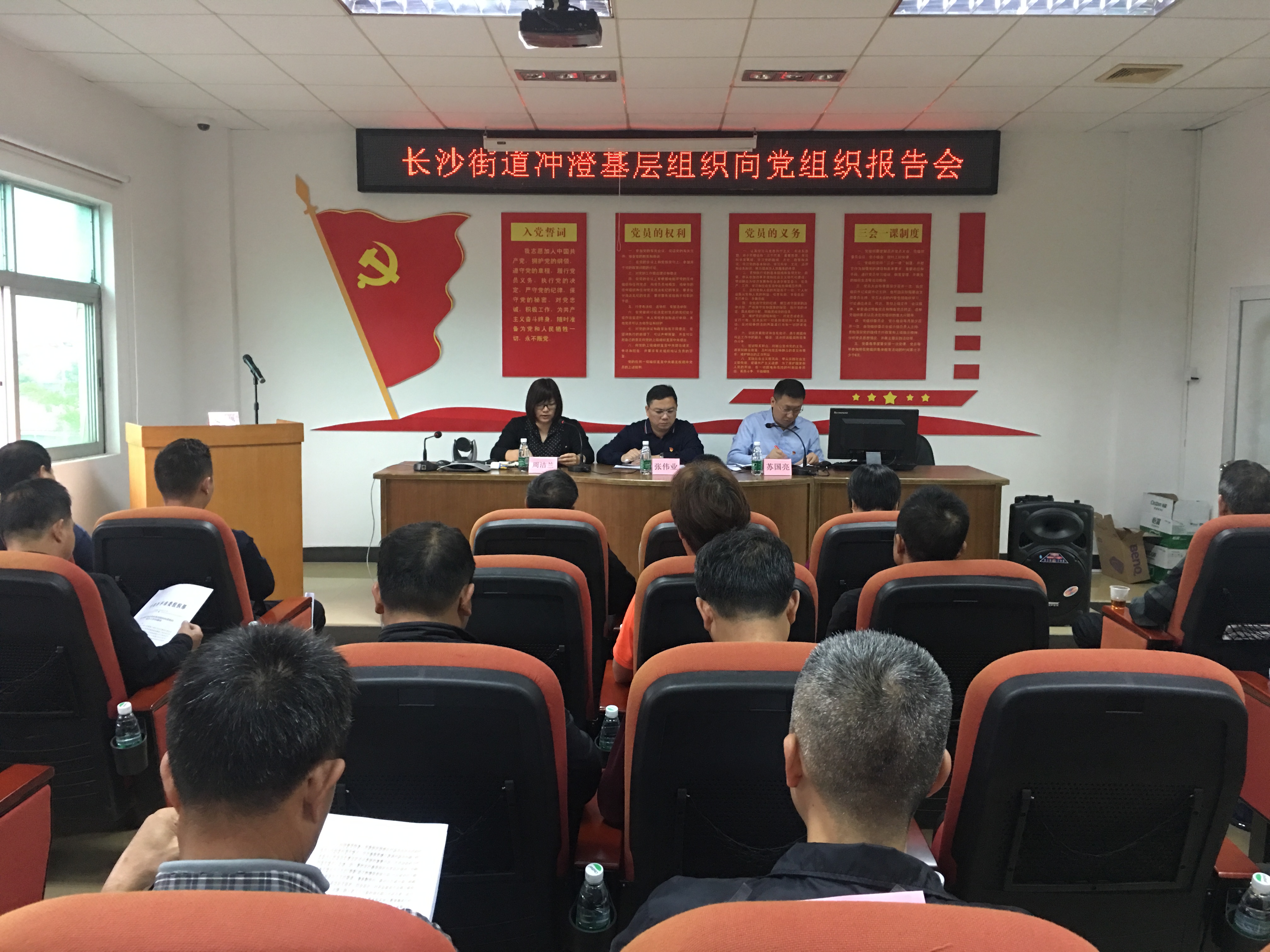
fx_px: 1064
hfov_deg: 61.7
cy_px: 476
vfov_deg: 48.2
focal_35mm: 29
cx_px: 635
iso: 80
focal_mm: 4.15
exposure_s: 1/10
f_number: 2.2
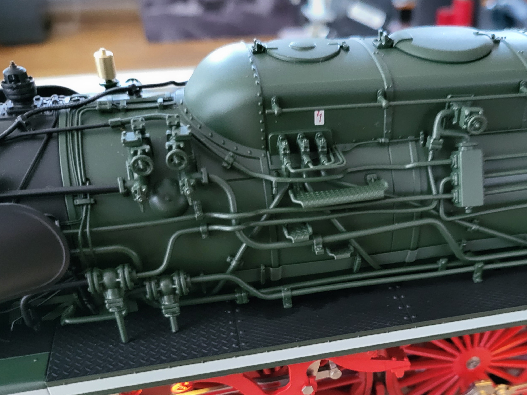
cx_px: 264
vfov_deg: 56.8
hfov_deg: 71.6
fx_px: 365
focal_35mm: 24
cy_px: 198
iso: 640
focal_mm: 5
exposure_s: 1/25
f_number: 1.8
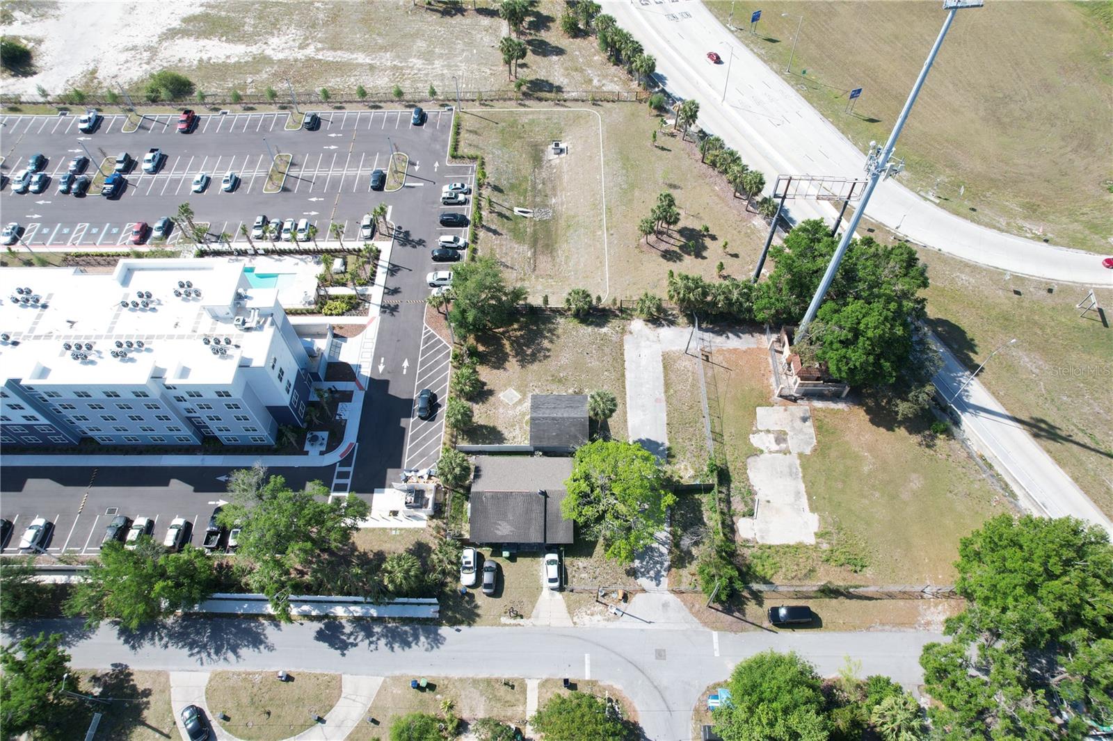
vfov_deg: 57.2
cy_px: 370
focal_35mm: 22
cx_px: 556
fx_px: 680
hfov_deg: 78.6
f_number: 2.8
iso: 200
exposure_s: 1/1250
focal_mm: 8.38
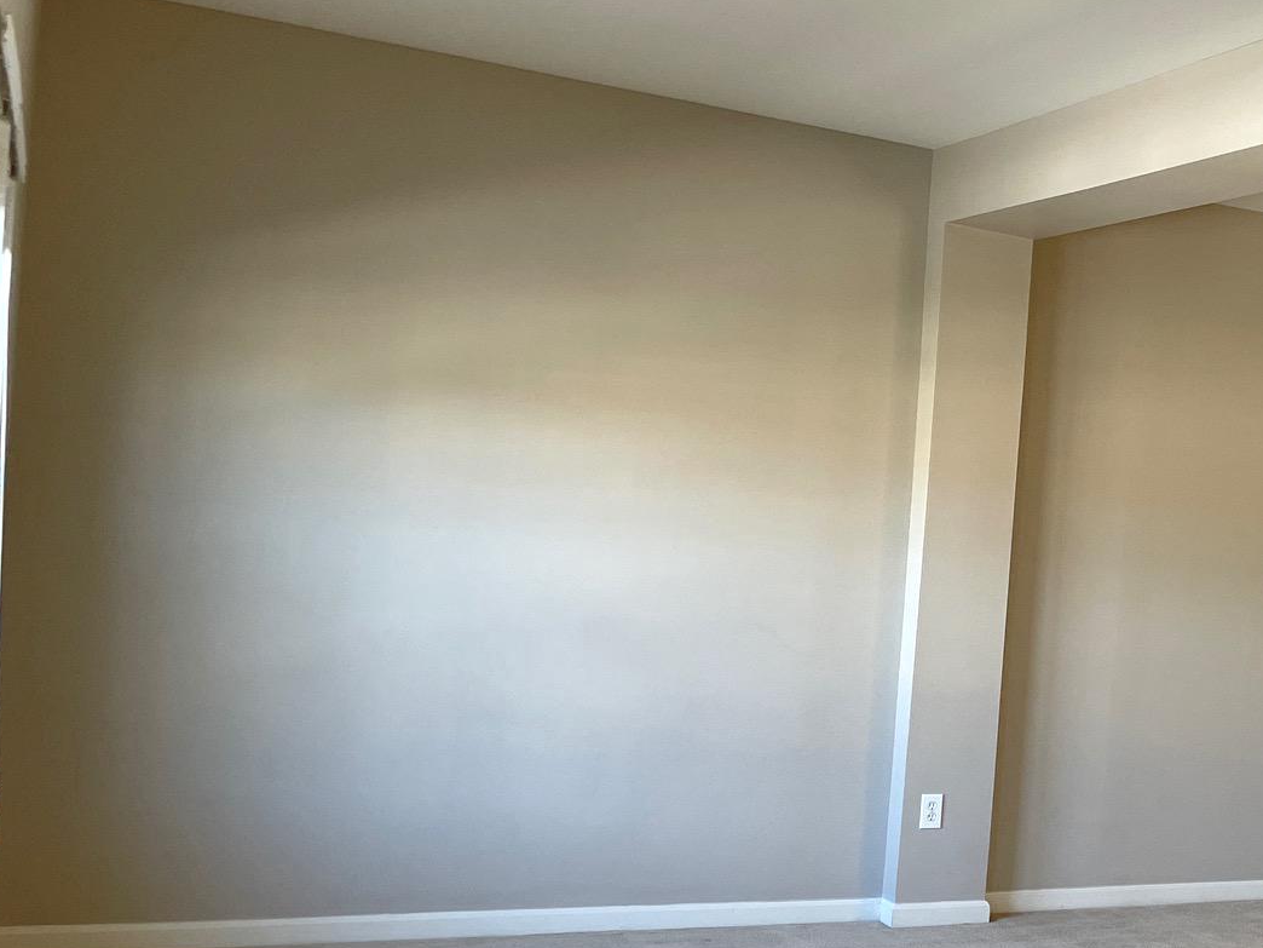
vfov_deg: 28.5
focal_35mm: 51
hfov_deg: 34.9
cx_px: 1183
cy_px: 574
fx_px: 1861
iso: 100
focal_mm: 4.2
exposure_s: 1/120
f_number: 1.6
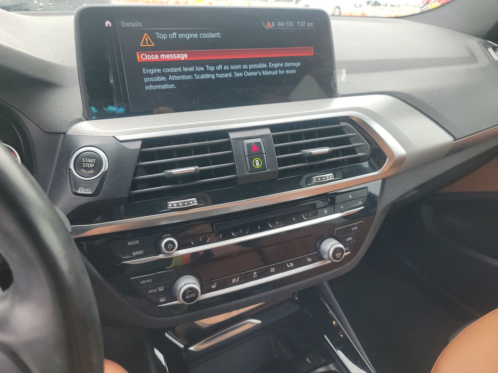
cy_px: 186
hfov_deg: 71.6
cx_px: 249
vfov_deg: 56.8
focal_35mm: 24
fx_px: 345
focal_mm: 6.7
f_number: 1.8
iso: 79
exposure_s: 1/59
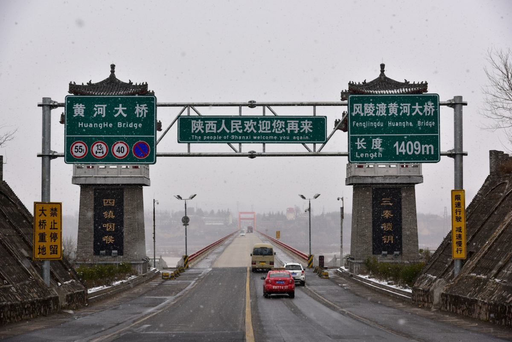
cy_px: 171
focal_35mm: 78
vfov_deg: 17.5
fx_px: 1110
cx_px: 256
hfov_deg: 26.0
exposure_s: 1/500
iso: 200
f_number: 7.1
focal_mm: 78
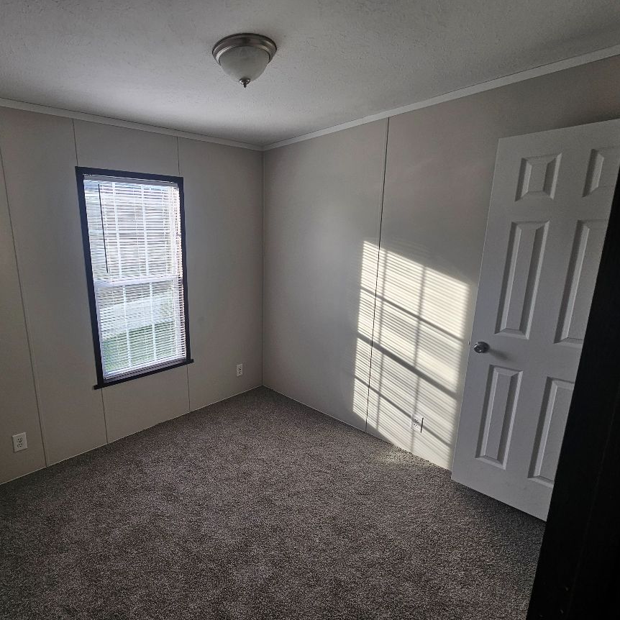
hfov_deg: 85.4
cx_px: 224
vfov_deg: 87.4
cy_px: 311
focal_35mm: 16
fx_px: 324
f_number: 2.2
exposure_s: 1/207
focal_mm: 2.2
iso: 100
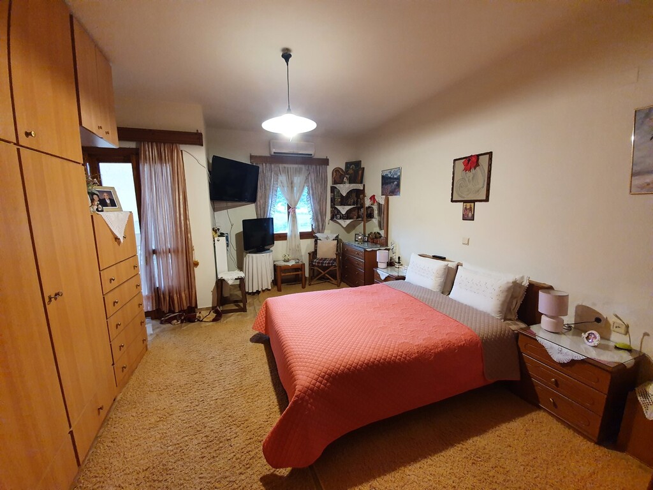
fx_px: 245
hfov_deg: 106.2
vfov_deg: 89.9
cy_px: 245
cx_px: 326
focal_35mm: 13
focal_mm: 1.8
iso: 400
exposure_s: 1/33
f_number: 2.2
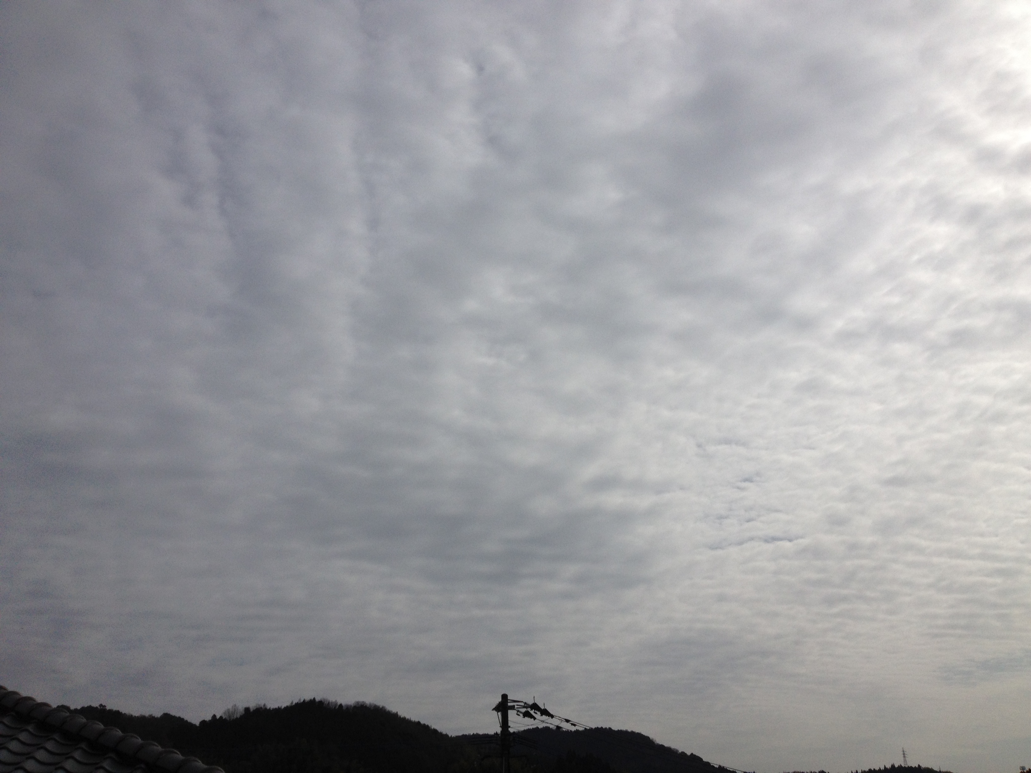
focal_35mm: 35
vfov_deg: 40.7
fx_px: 1042
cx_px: 516
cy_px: 386
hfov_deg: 52.6
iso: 64
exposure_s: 1/11111
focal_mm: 4.28
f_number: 2.4
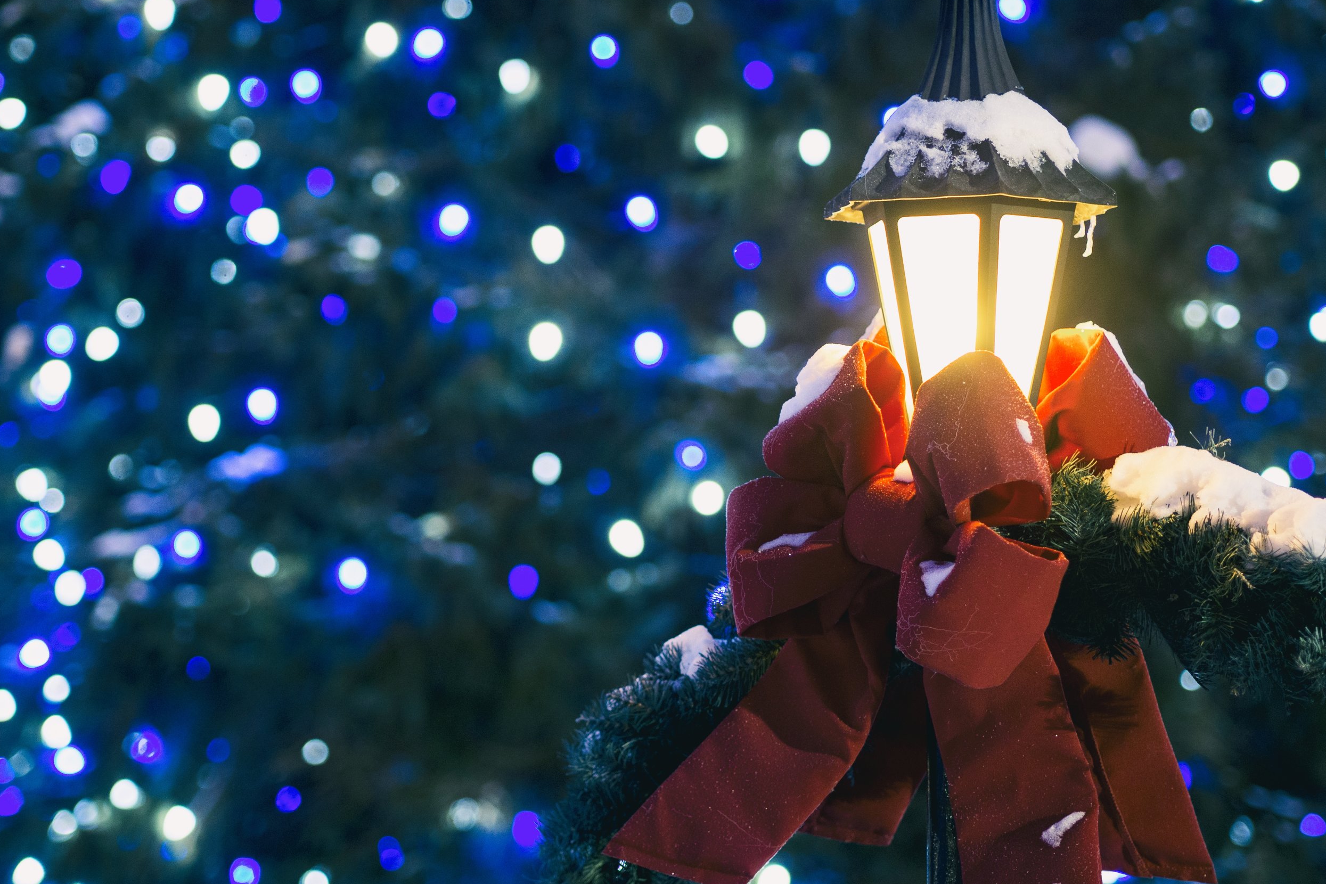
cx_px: 661
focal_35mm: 94
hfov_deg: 21.7
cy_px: 390
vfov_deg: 14.5
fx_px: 3462
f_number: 1.8
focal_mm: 45
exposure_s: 1/25
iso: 800
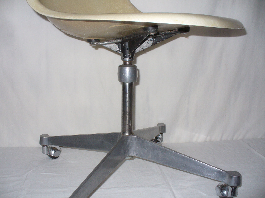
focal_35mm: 37
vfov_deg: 38.7
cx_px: 132
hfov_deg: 50.1
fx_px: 283
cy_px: 99
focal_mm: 6.1
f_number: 2.8
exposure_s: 1/30
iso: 100
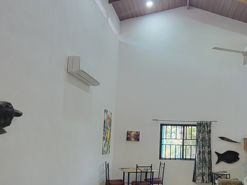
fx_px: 214
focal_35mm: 30
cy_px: 113
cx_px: 177
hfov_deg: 57.7
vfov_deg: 46.5
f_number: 2.2
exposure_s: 1/30
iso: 320
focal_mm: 2.2
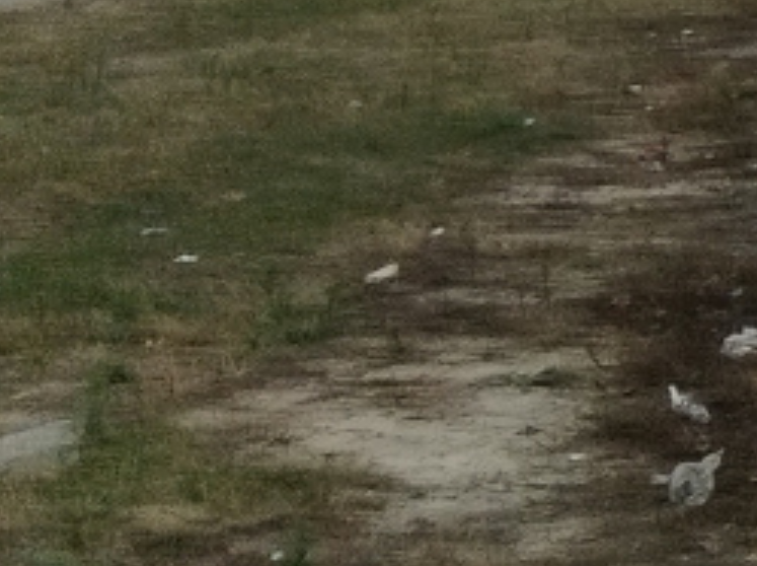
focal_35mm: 136
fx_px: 2970
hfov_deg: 11.4
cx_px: 1967
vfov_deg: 10.6
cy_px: -227
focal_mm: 4.95
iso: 100
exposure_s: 1/739
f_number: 1.9
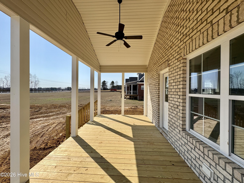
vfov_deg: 85.7
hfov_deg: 102.1
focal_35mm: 14
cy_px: 92
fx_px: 99
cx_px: 122
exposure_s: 1/2674
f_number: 2.2
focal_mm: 2.22
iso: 50
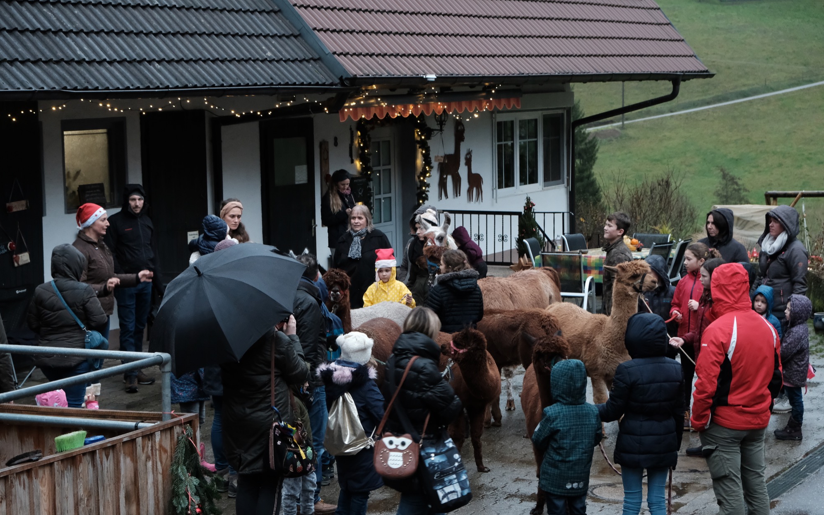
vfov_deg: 15.4
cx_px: 412
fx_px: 1909
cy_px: 276
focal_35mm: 85
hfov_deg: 24.4
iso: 4000
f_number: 5.6
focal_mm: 55
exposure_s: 1/56
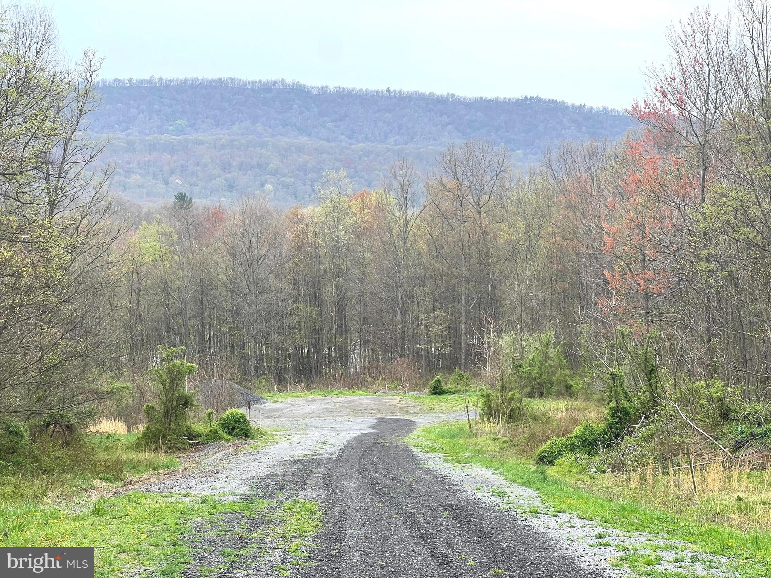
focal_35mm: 77
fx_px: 1715
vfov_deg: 19.1
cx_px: 386
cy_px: 289
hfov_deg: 25.3
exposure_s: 1/186
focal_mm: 9
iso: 32
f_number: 2.8
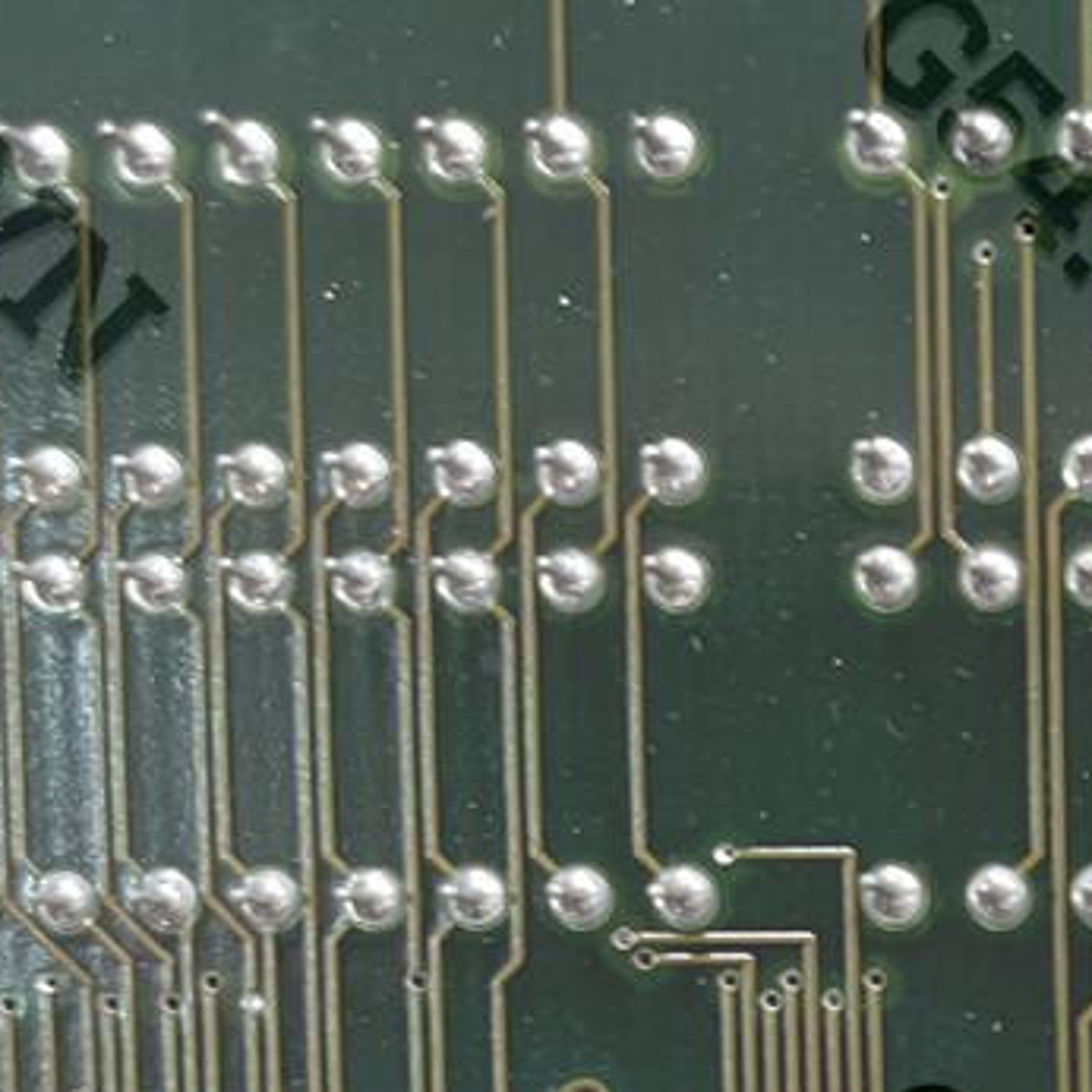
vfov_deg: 19.4
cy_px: 1237
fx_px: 3034
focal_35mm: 85
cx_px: 1493
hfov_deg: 18.7
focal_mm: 4.2
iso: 200
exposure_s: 1/60
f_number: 1.6
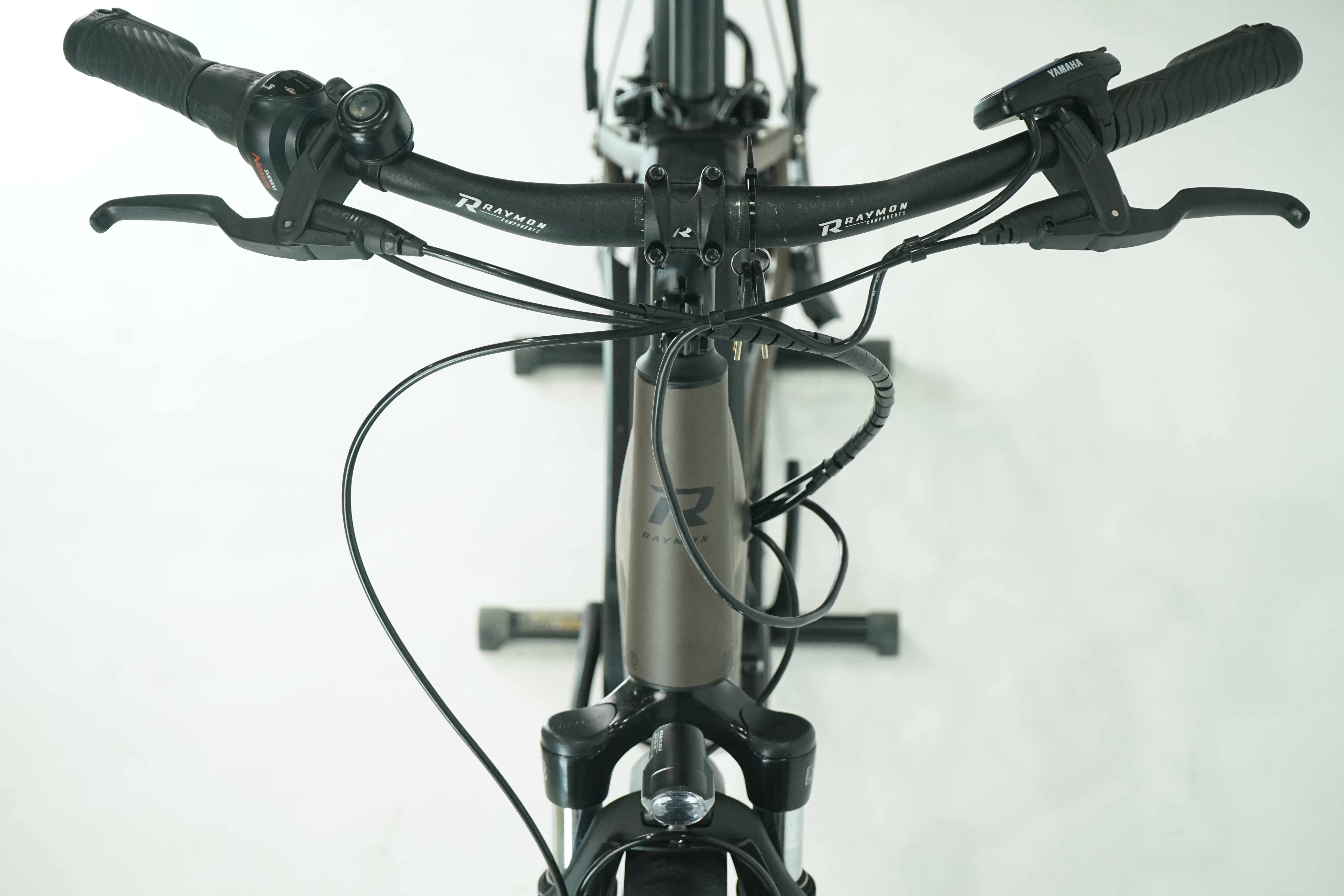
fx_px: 2613
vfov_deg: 19.5
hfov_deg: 28.8
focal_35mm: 70
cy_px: 448
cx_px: 672
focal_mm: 70
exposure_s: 1/200
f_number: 7.1
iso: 2500
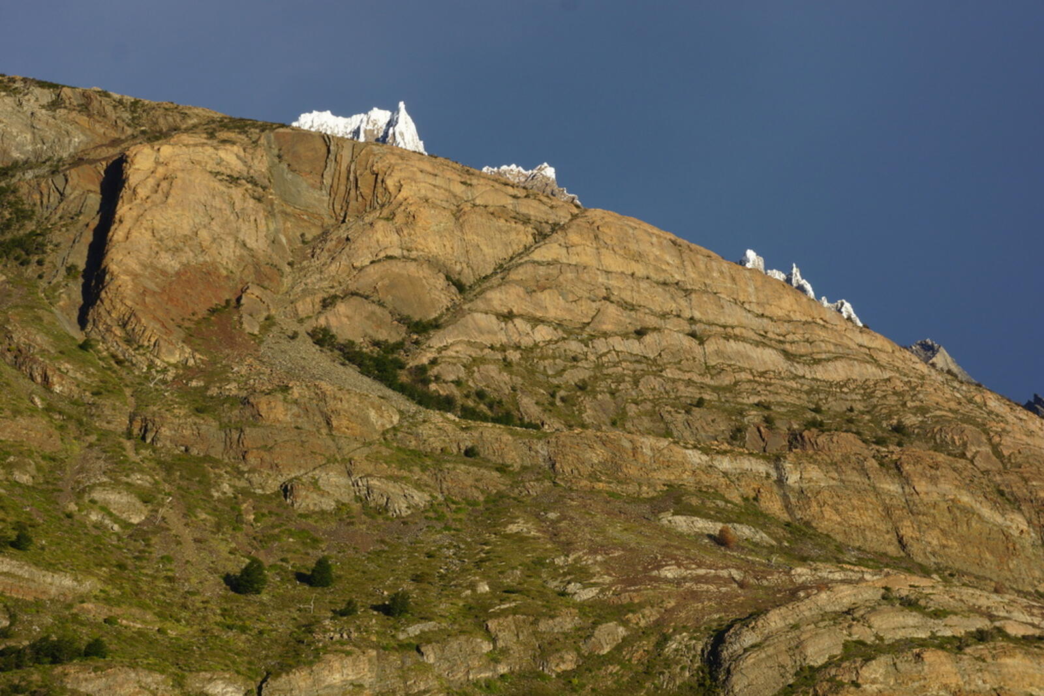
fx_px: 2378
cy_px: 348
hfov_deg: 24.8
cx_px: 522
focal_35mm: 82
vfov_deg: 16.7
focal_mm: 55
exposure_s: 1/125
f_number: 9
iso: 100
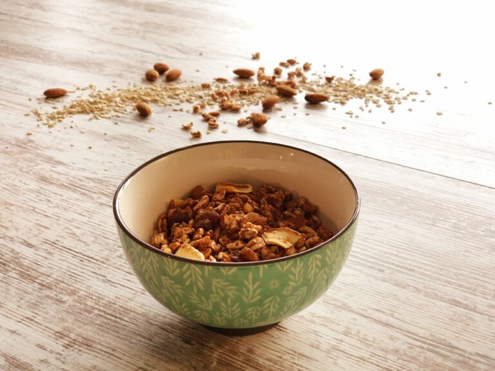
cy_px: 186
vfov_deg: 28.0
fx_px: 744
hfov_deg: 36.8
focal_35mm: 52
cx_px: 248
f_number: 2.4
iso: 125
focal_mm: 6
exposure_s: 1/33
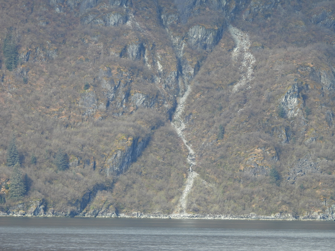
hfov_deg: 4.4
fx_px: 4355
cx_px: 168
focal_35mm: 450
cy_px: 126
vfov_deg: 3.3
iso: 100
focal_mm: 80.3
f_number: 5
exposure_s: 1/320
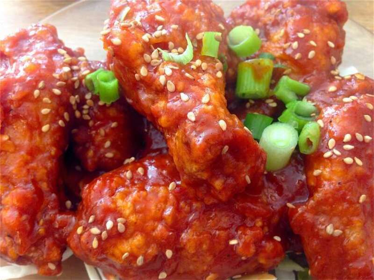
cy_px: 140
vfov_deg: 42.9
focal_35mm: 33
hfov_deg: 55.4
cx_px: 187
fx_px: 357
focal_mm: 4.13
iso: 100
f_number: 2.4
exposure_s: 1/20
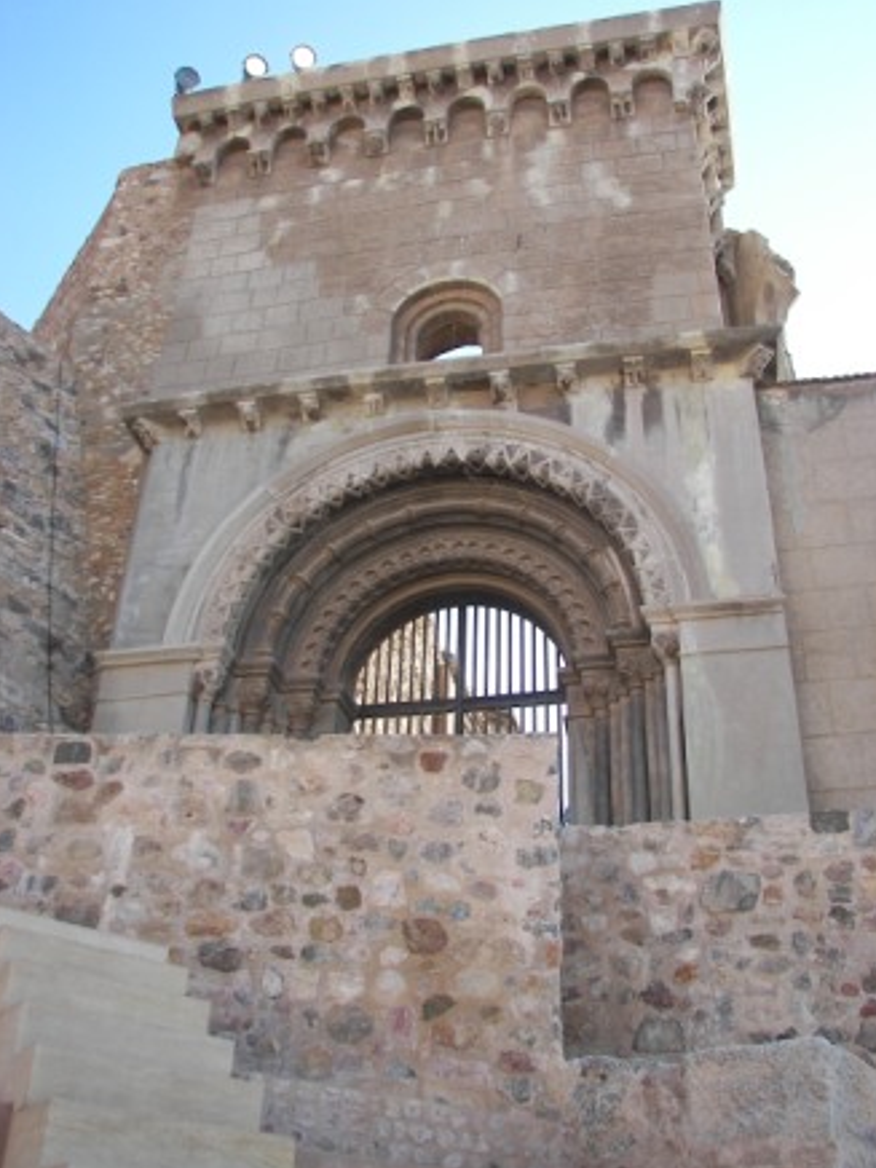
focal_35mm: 37
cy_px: 576
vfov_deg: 50.1
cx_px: 439
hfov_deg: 38.7
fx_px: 1248
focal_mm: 6
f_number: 2.8
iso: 50
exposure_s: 1/320
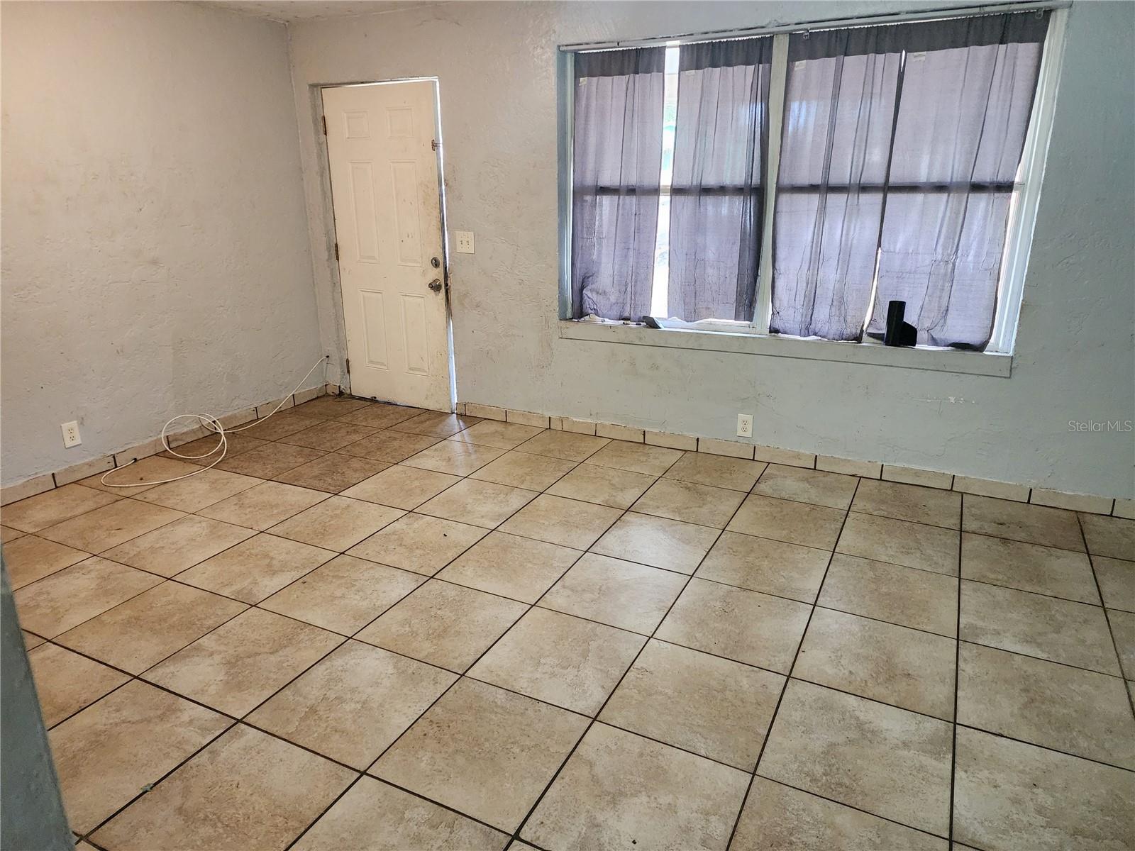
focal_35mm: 23
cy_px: 426
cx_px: 568
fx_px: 754
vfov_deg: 58.9
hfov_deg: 73.9
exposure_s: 1/120
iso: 1000
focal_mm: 6.4
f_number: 1.8
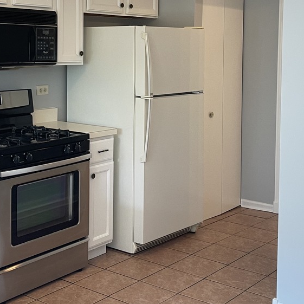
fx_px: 586
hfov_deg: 29.1
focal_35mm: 59
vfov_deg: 28.5
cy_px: 67
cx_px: 148
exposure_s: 1/60
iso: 100
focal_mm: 5.1
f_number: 1.6
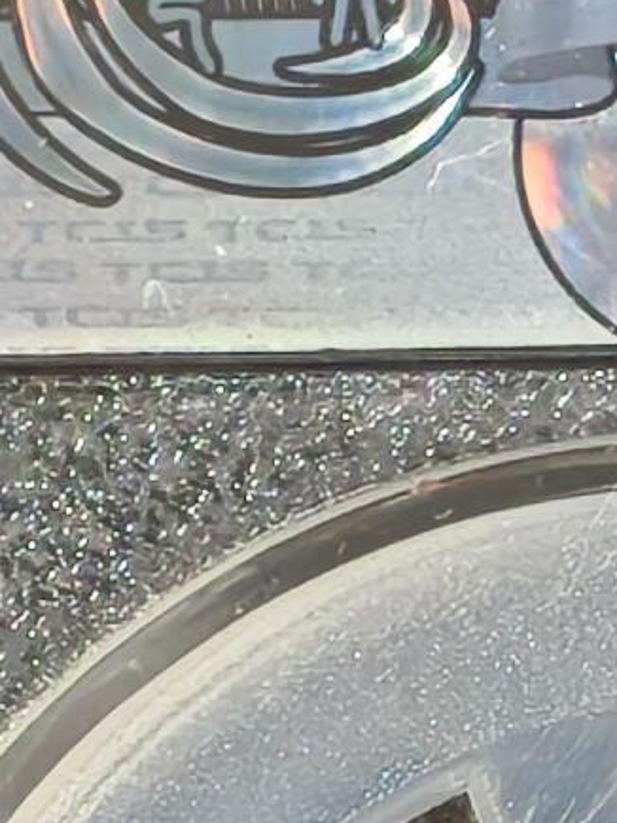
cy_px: 950
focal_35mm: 521
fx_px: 12388
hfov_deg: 2.8
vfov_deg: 3.8
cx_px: 748
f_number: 1.5
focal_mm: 4.94
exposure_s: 1/241
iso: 50
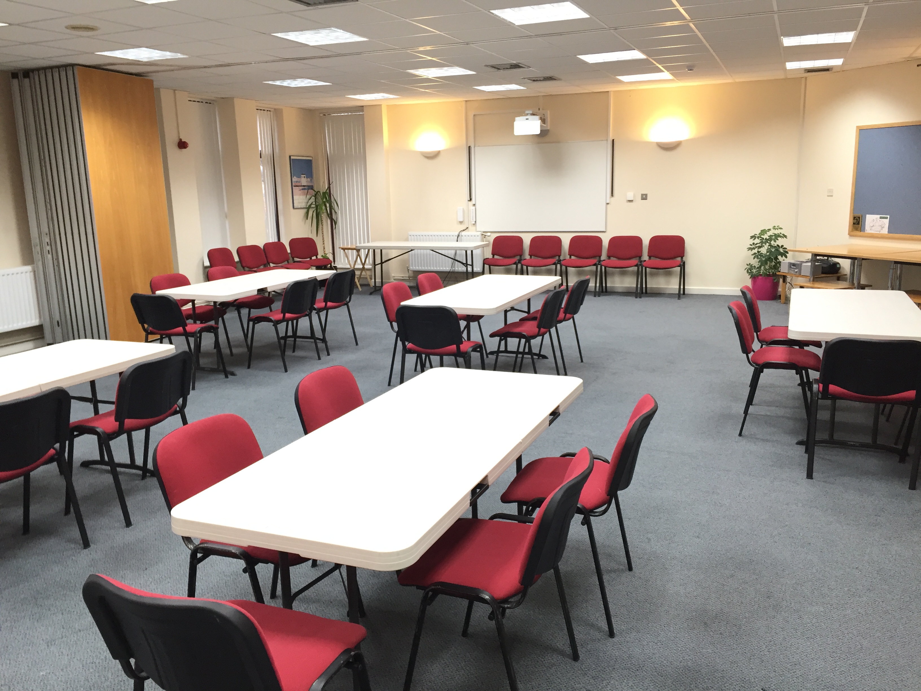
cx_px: 460
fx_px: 772
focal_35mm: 29
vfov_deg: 48.2
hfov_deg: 61.7
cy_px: 346
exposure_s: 1/33
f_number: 2.2
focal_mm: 4.15
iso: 100
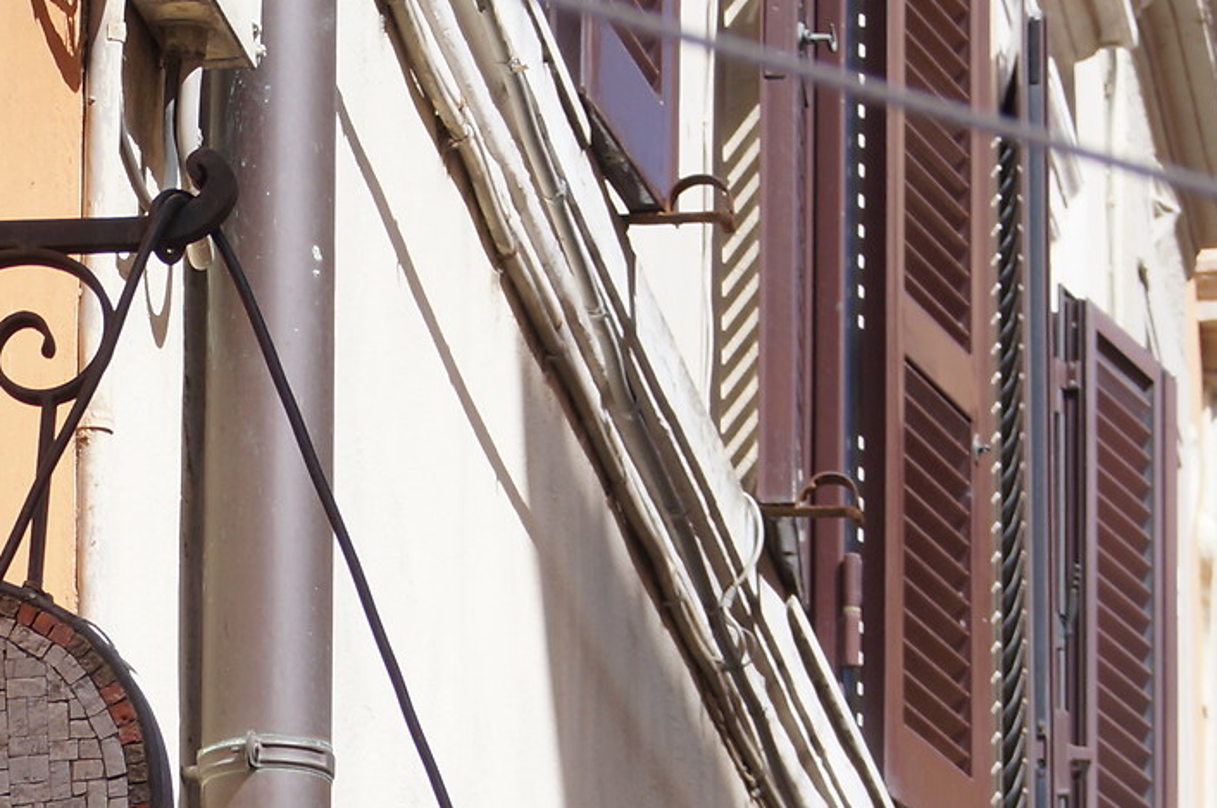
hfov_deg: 8.0
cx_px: -143
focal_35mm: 255
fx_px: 8610
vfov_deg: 5.3
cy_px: 1170
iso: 100
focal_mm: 50
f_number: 10
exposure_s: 1/160
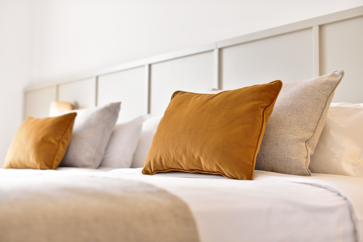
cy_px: 121
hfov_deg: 39.6
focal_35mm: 50
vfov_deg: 27.0
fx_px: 504
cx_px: 182
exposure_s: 1/160
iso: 200
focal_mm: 50
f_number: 2.5
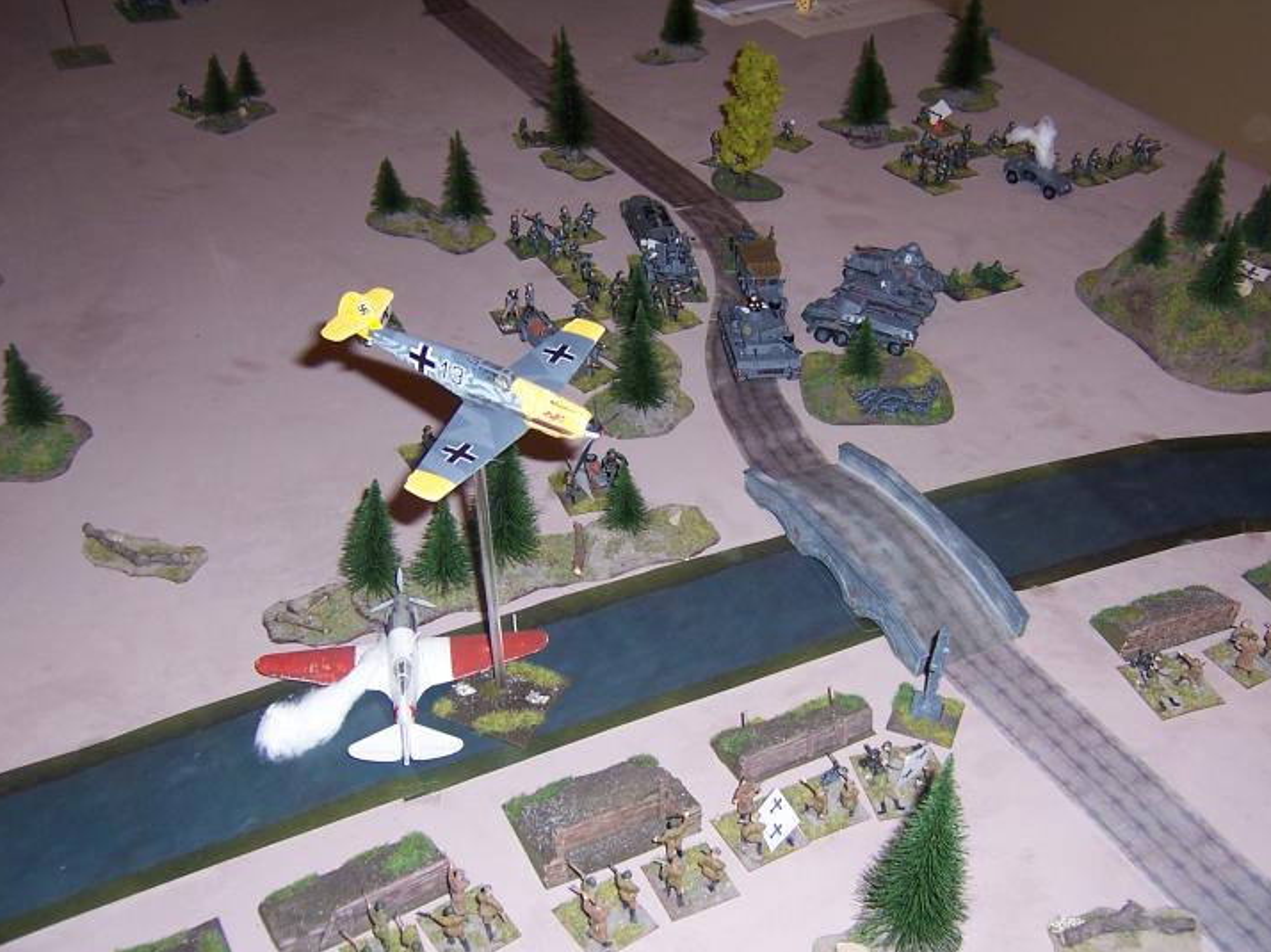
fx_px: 1358
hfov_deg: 50.1
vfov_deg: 38.6
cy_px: 532
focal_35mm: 37
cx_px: 650
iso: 80
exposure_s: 1/60
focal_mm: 5.5
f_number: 2.8
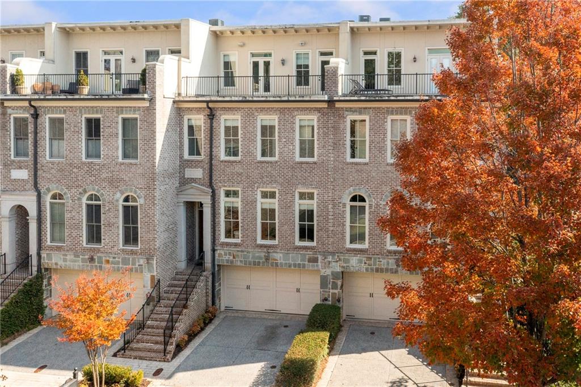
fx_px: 452
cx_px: 290
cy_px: 194
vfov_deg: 46.3
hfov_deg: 65.5
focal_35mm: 28
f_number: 6.3
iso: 400
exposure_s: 1/1250
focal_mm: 10.26
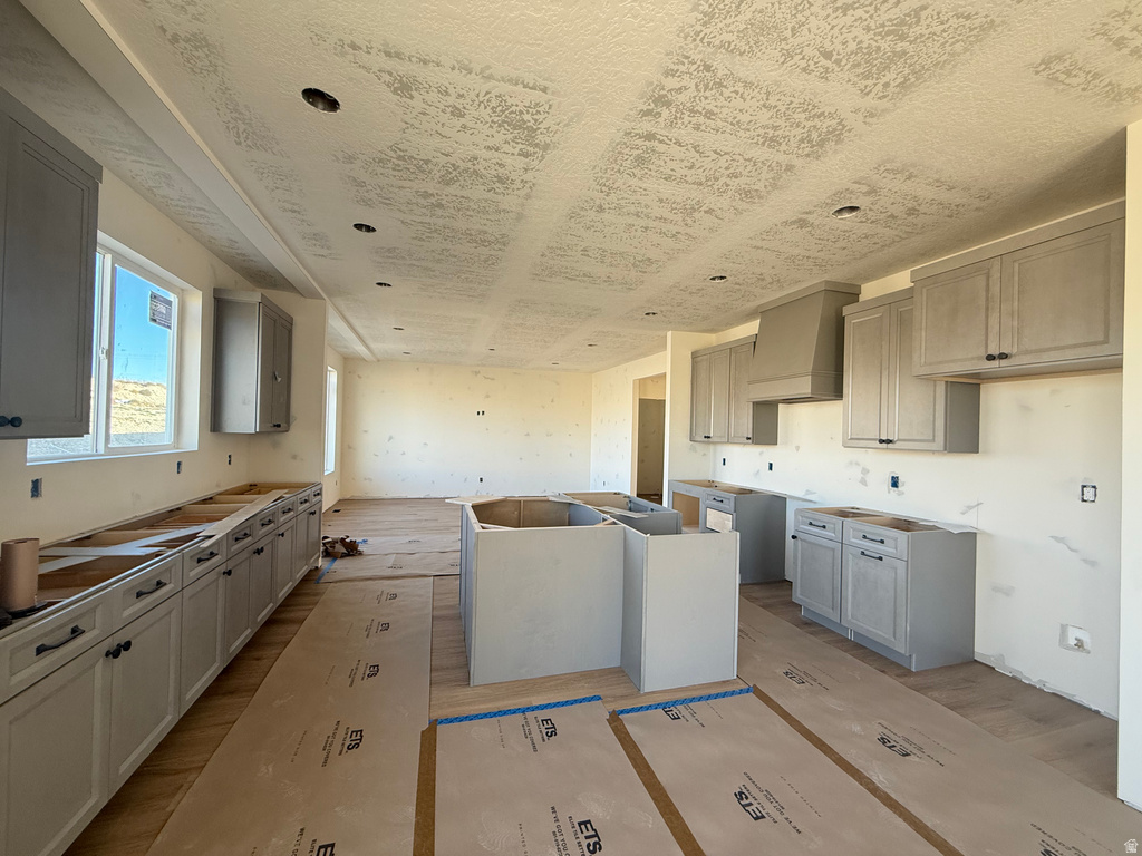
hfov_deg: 102.1
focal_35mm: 14
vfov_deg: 85.7
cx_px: 571
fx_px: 462
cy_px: 428
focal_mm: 2.22
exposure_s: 1/99
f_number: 2.2
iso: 125
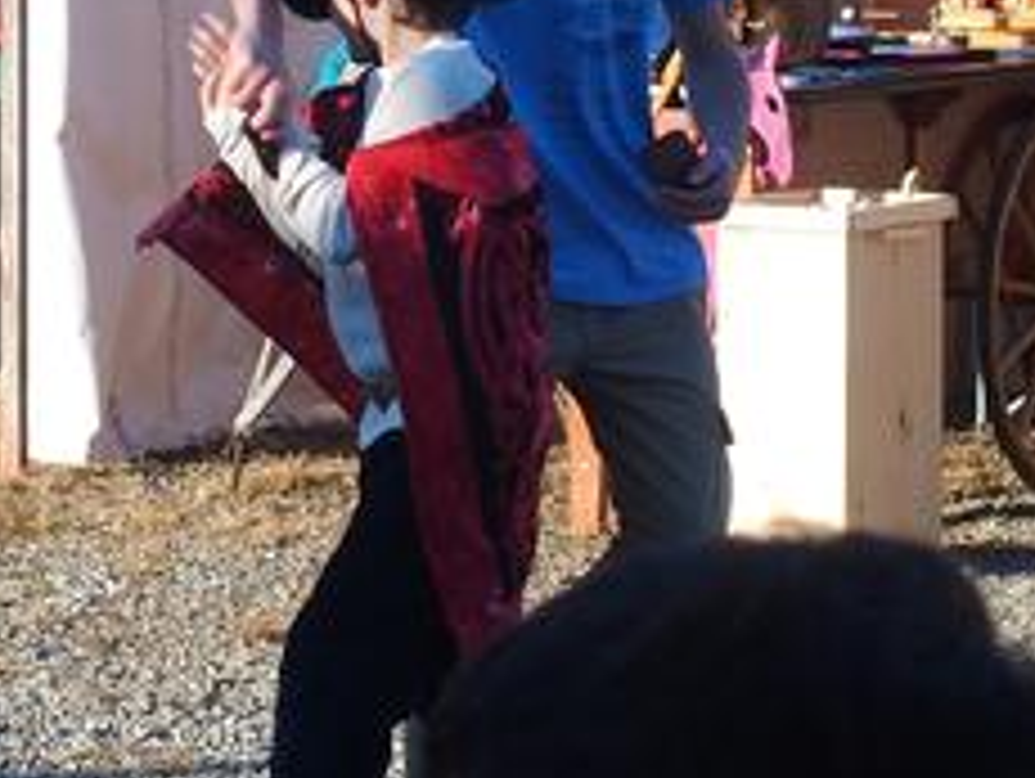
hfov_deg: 9.0
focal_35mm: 219
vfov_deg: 6.8
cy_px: 126
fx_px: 6555
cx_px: 486
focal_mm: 24
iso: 100
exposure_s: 1/400
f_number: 3.5
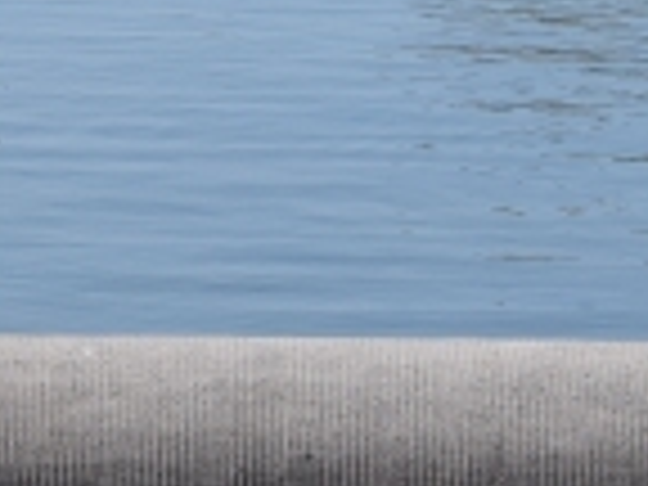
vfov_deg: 3.0
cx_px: -112
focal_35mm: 492
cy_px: -1030
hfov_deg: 4.0
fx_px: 9210
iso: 200
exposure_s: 1/400
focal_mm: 48
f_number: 10
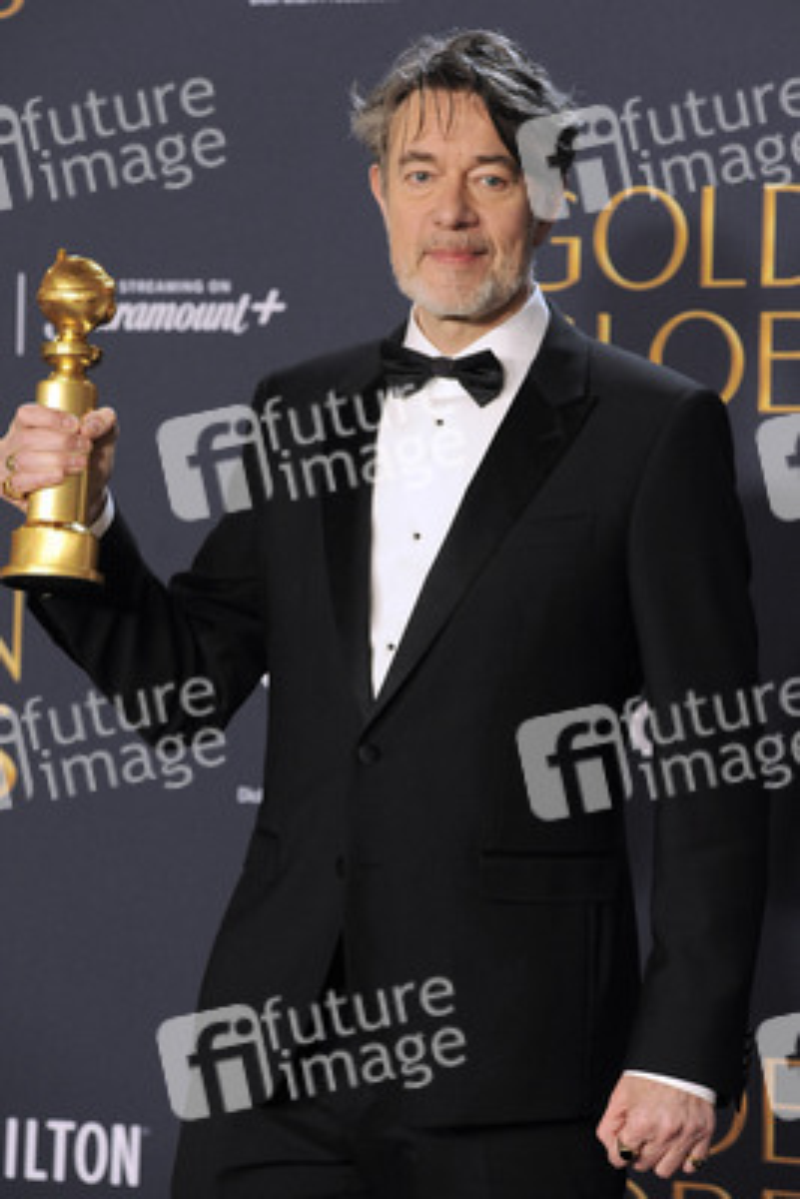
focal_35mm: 145
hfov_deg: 9.5
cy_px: 600
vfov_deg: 14.1
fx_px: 4829
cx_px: 400
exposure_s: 1/125
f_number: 5
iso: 2500
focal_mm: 145
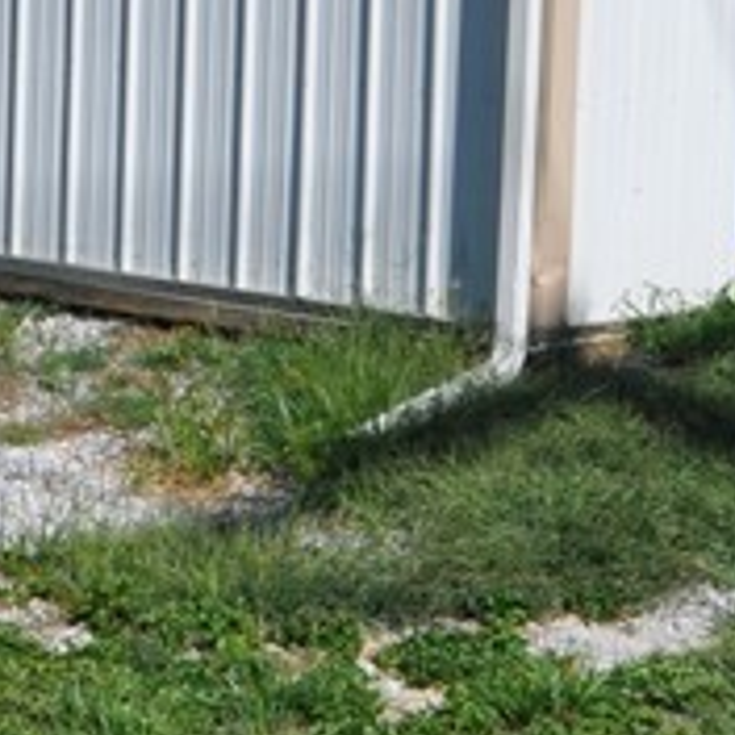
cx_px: -359
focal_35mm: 150
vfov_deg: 11.6
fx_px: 3594
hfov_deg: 11.2
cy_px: 58
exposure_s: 1/400
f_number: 10
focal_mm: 19
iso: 200
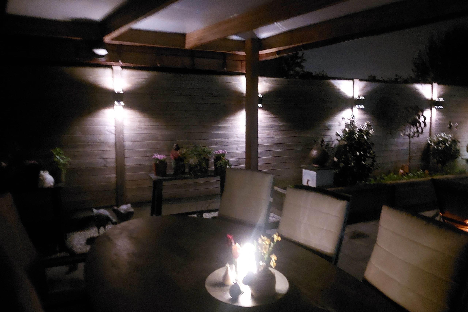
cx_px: 234
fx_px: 325
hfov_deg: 71.5
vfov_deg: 51.2
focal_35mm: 25
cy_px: 142
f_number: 1.8
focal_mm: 5.23
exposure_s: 1/4
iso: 2500
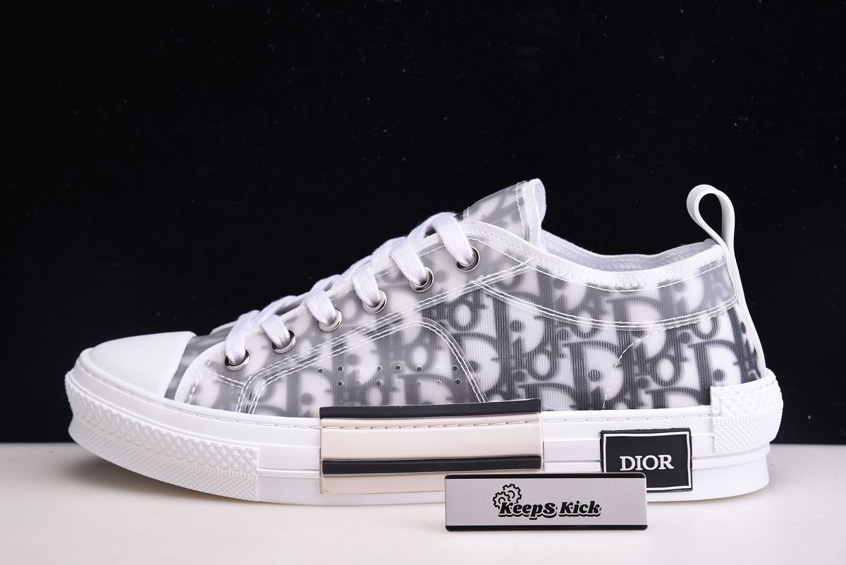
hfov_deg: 17.1
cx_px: 423
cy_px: 282
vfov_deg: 11.4
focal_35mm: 120
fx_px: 2821
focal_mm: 120
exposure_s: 1/125
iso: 100
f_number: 11
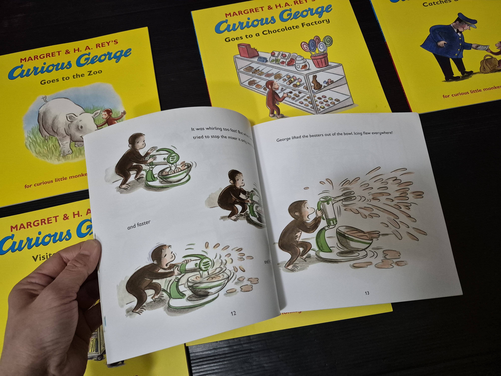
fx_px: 333
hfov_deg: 73.9
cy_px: 188
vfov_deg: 58.9
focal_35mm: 23
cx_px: 250
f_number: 1.8
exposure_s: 1/100
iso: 1250
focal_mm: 5.4
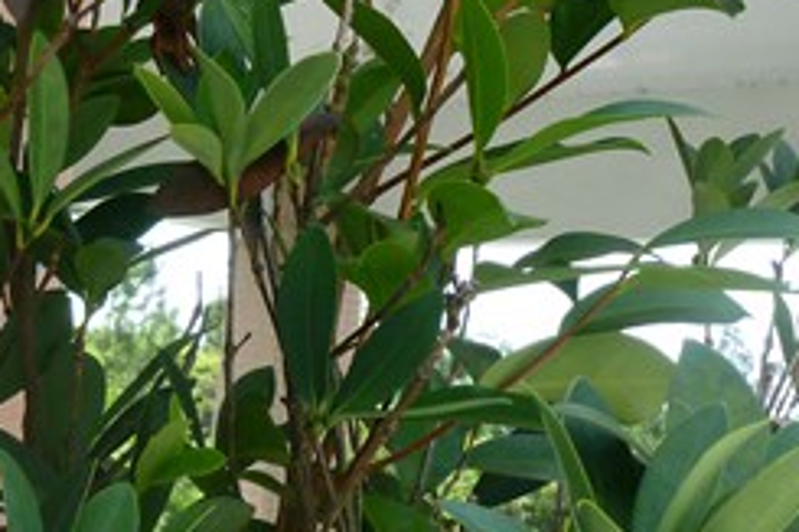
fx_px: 1885
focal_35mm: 85
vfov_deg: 15.7
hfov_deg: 23.7
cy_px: -3
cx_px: 590
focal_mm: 4.5
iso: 80
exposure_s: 1/160
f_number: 3.3
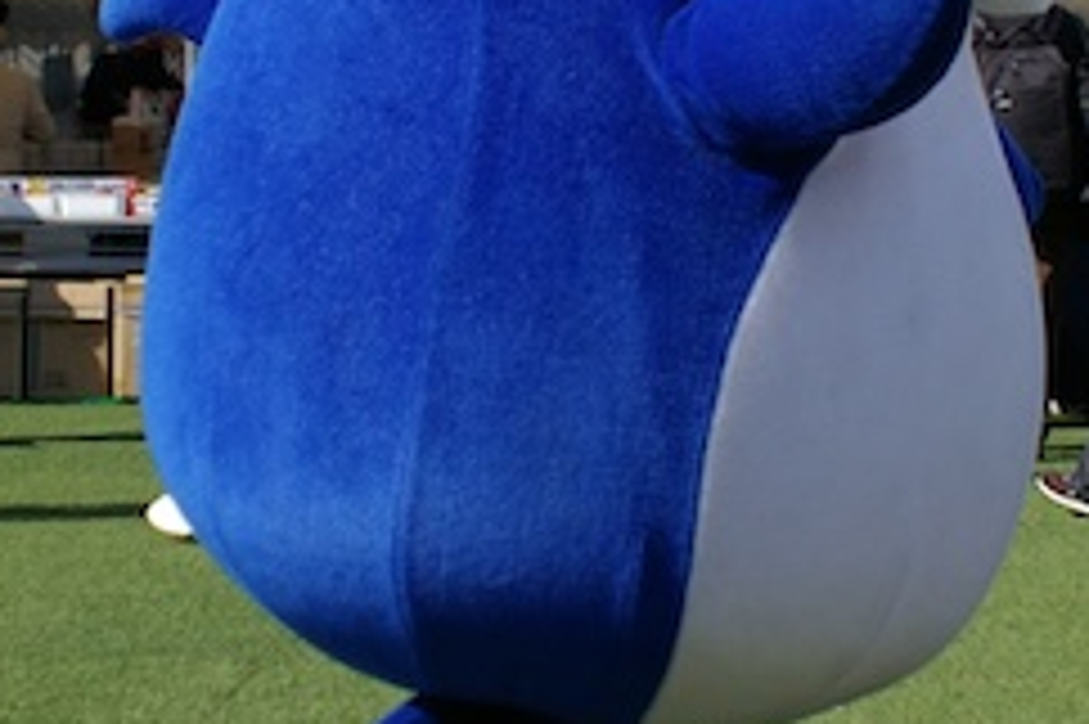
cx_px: 567
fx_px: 3144
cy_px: 205
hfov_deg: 19.7
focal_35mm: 104
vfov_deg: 13.1
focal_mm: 28
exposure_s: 1/4000
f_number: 4
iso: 400
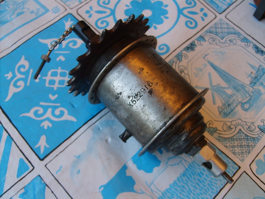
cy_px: 100
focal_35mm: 35
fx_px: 268
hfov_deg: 52.6
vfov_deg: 40.7
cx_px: 132
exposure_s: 1/350
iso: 50
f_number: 2.8
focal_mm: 5.8
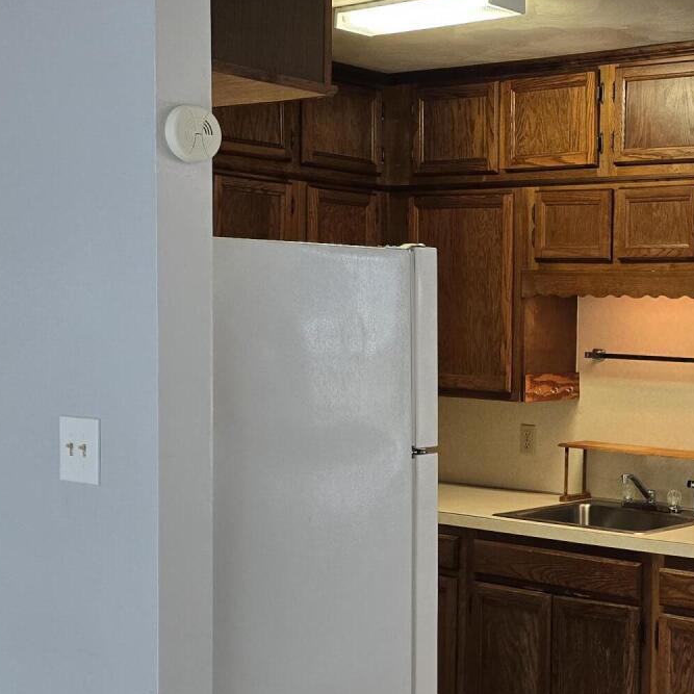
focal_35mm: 61
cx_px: 698
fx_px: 1384
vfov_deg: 28.1
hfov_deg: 26.6
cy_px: 397
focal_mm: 6.3
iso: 125
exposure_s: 1/120
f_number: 1.7
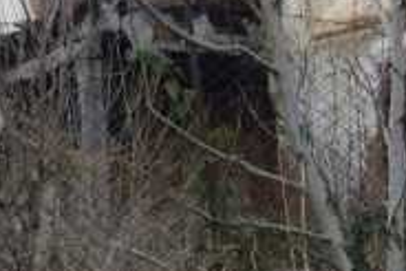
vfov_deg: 9.0
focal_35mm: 152
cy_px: 87
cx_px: -174
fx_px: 1716
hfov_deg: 12.9
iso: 125
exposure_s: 1/640
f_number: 1.8
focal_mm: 10.4
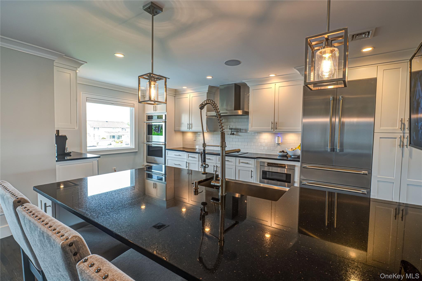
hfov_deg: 93.3
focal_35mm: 17
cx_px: 211
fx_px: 199
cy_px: 140
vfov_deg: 70.3
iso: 400
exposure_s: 1/80
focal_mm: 17
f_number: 8
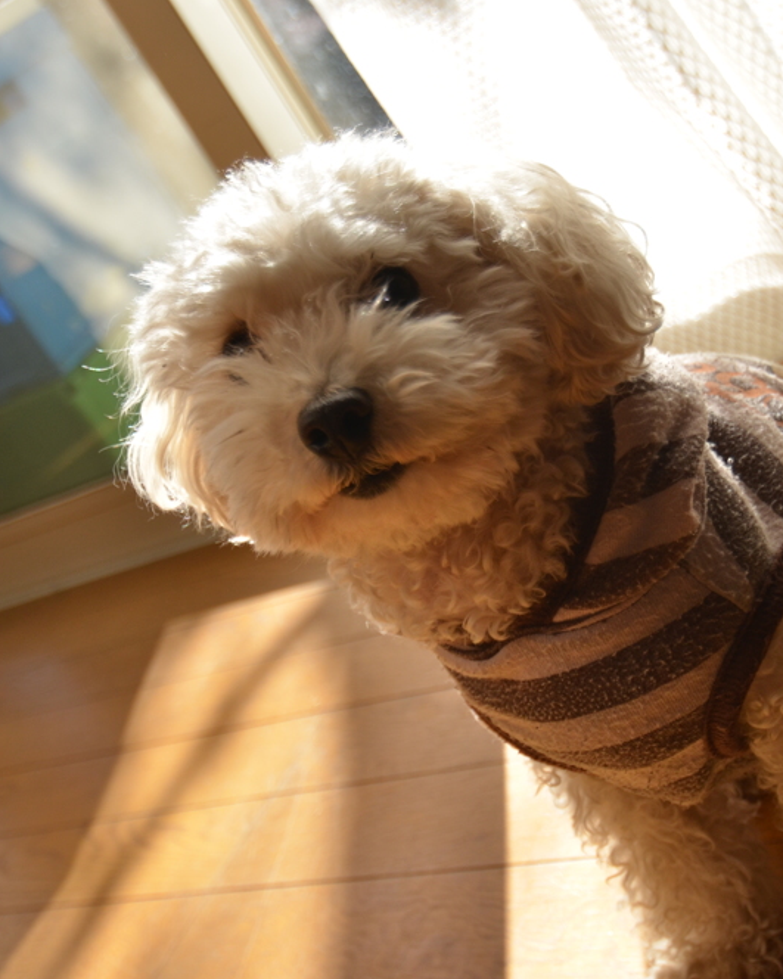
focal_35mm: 52
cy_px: 492
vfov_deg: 36.0
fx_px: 1507
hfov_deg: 29.1
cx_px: 392
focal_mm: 24
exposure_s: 1/320
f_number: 4
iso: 250
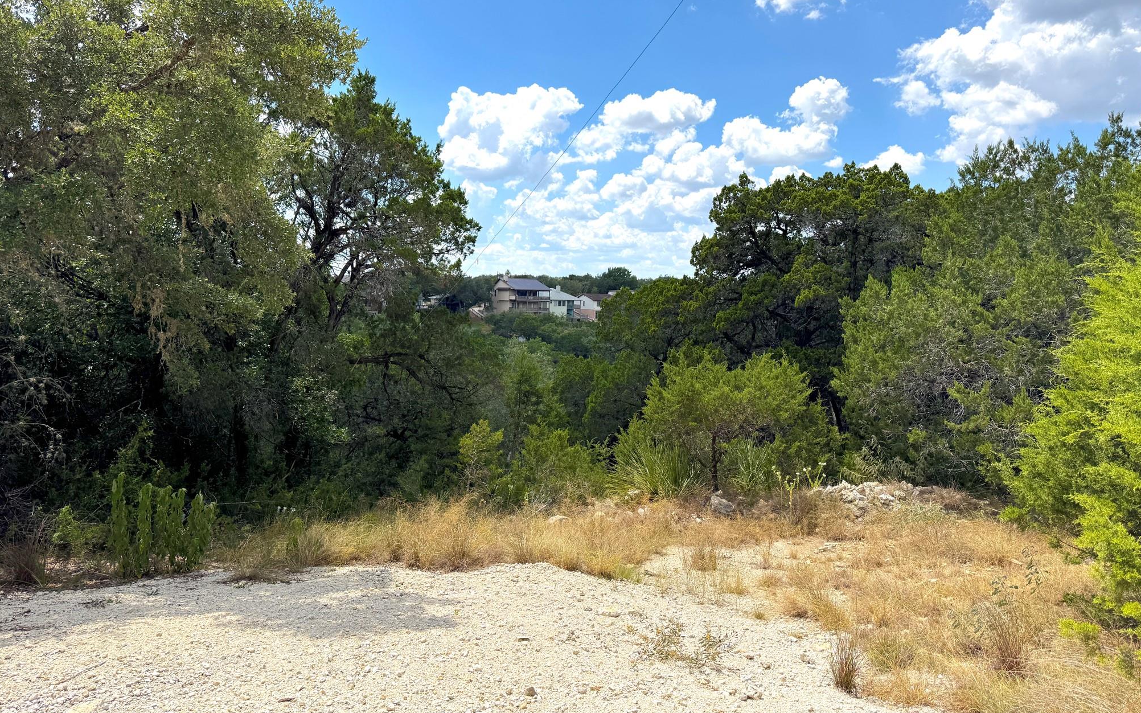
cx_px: 573
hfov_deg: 70.4
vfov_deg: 47.6
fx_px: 808
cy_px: 354
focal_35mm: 26
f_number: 1.78
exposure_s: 1/6410
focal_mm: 6.76
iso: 80
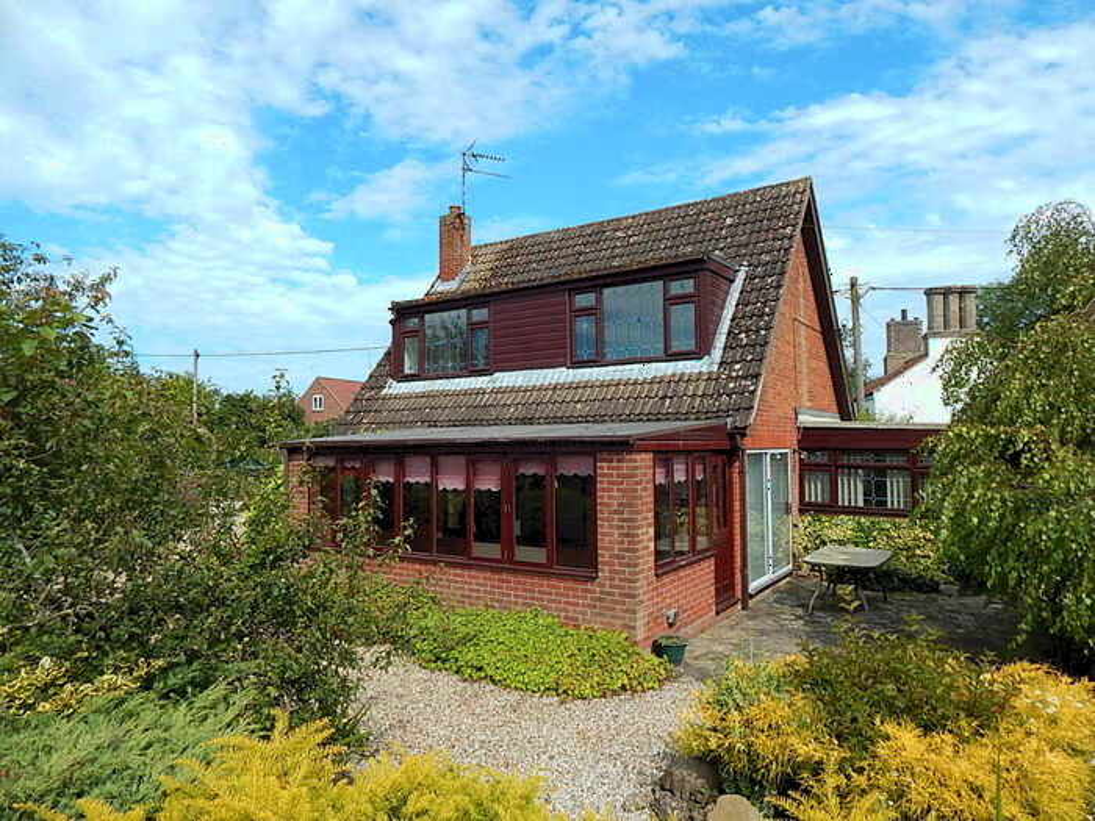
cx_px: 548
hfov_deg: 76.4
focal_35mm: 22
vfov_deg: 61.1
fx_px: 696
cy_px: 410
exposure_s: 1/1250
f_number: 3
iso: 125
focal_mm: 4
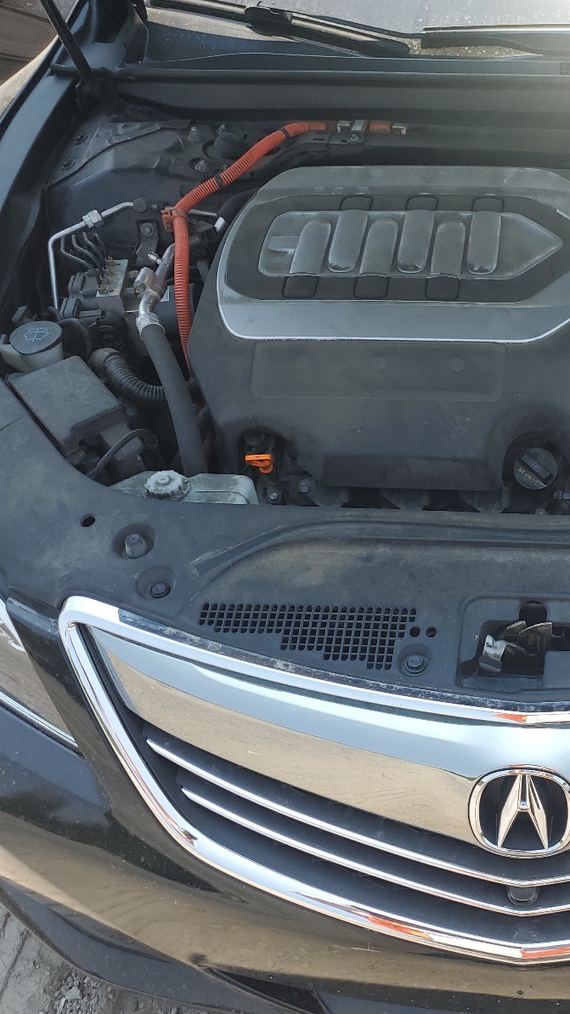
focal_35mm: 38
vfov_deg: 52.8
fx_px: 1021
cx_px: 556
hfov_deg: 29.4
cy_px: 507
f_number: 1.5
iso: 50
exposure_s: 1/1111
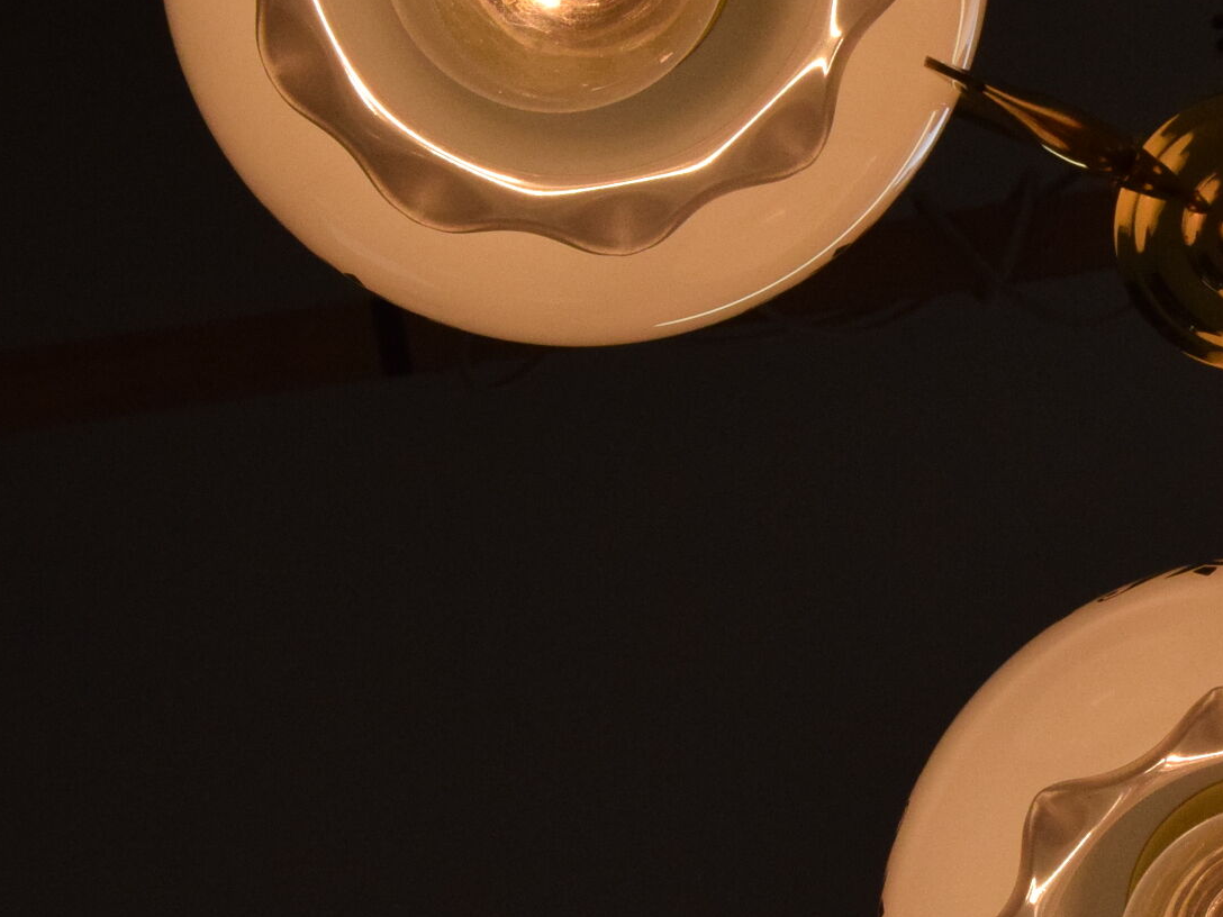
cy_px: 390
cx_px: 1270
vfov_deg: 11.7
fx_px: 4487
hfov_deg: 15.2
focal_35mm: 127
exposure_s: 1/1000
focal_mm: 32
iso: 1600
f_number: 16
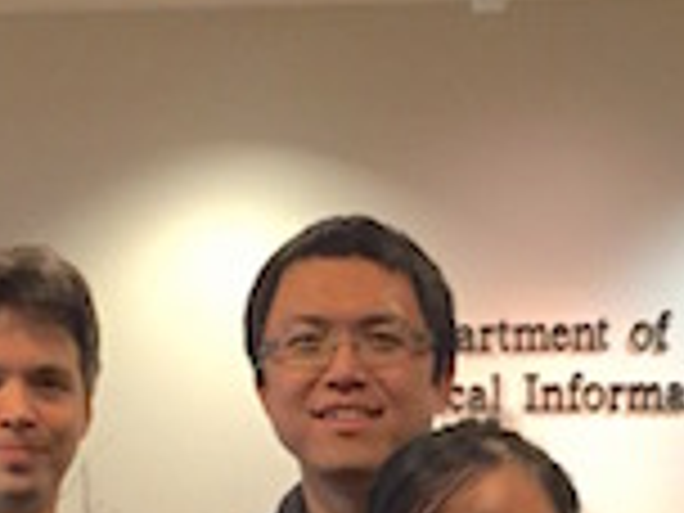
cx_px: 482
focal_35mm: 122
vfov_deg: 11.7
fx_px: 2411
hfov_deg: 16.1
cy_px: 752
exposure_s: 1/30
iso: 250
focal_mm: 4.15
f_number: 2.2
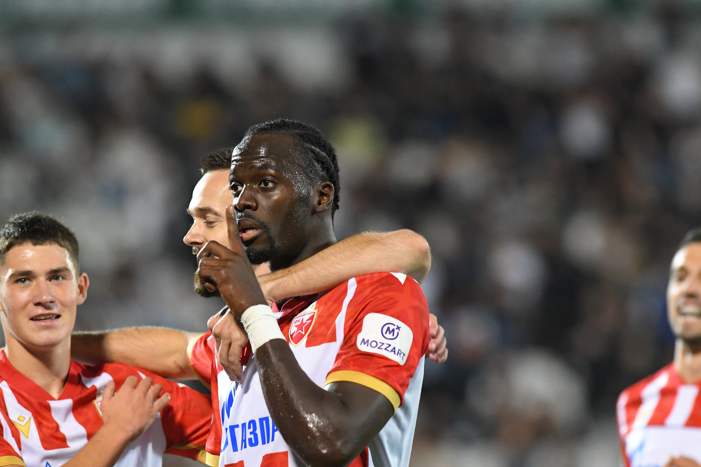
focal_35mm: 408
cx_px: 323
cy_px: 297
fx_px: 7944
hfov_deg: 5.1
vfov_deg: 3.4
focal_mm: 300
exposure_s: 1/1600
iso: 6400
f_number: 4
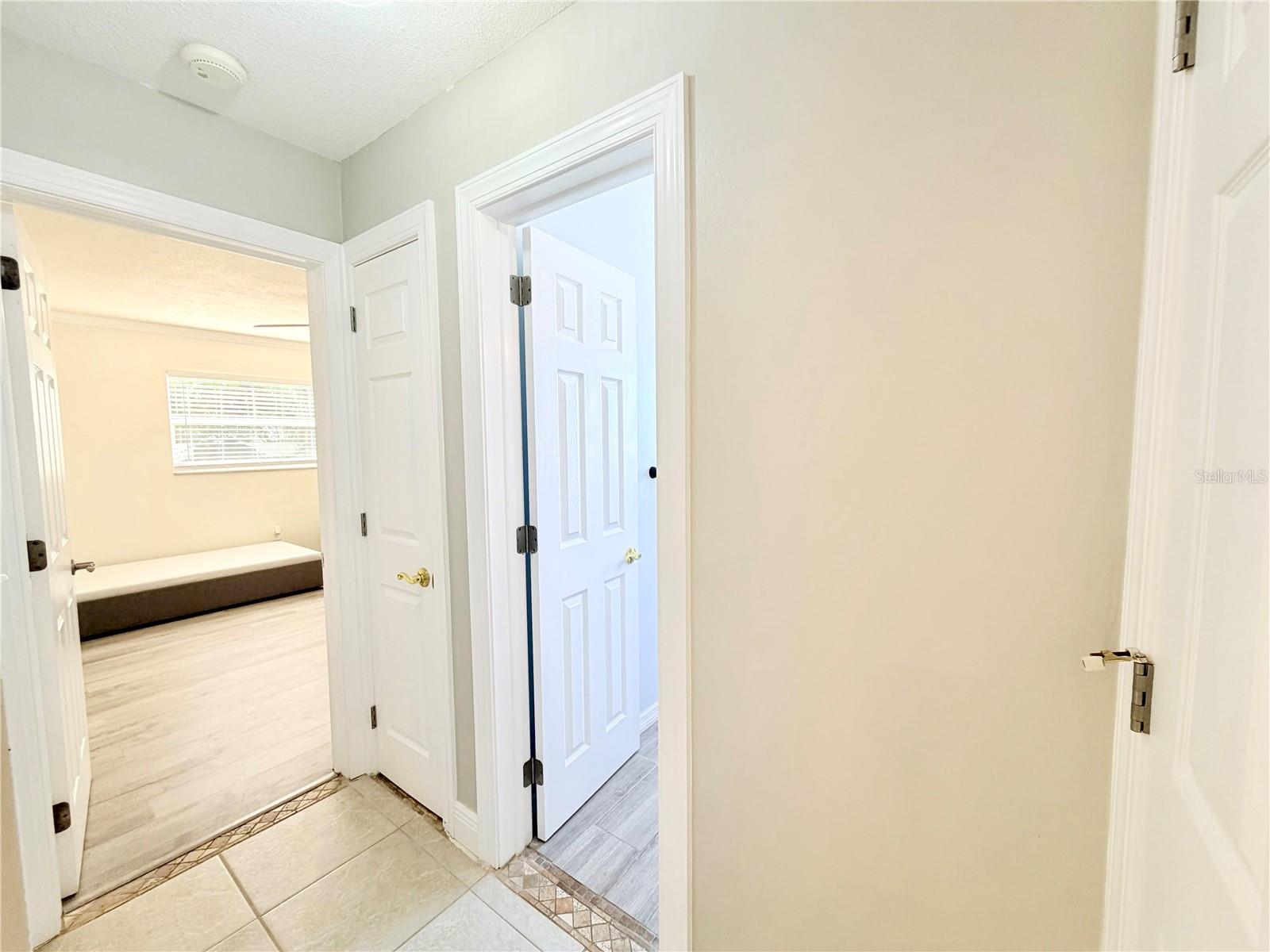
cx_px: 635
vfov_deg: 85.7
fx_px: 514
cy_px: 476
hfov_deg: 102.1
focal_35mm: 14
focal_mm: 2.22
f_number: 2.2
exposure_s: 1/120
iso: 160
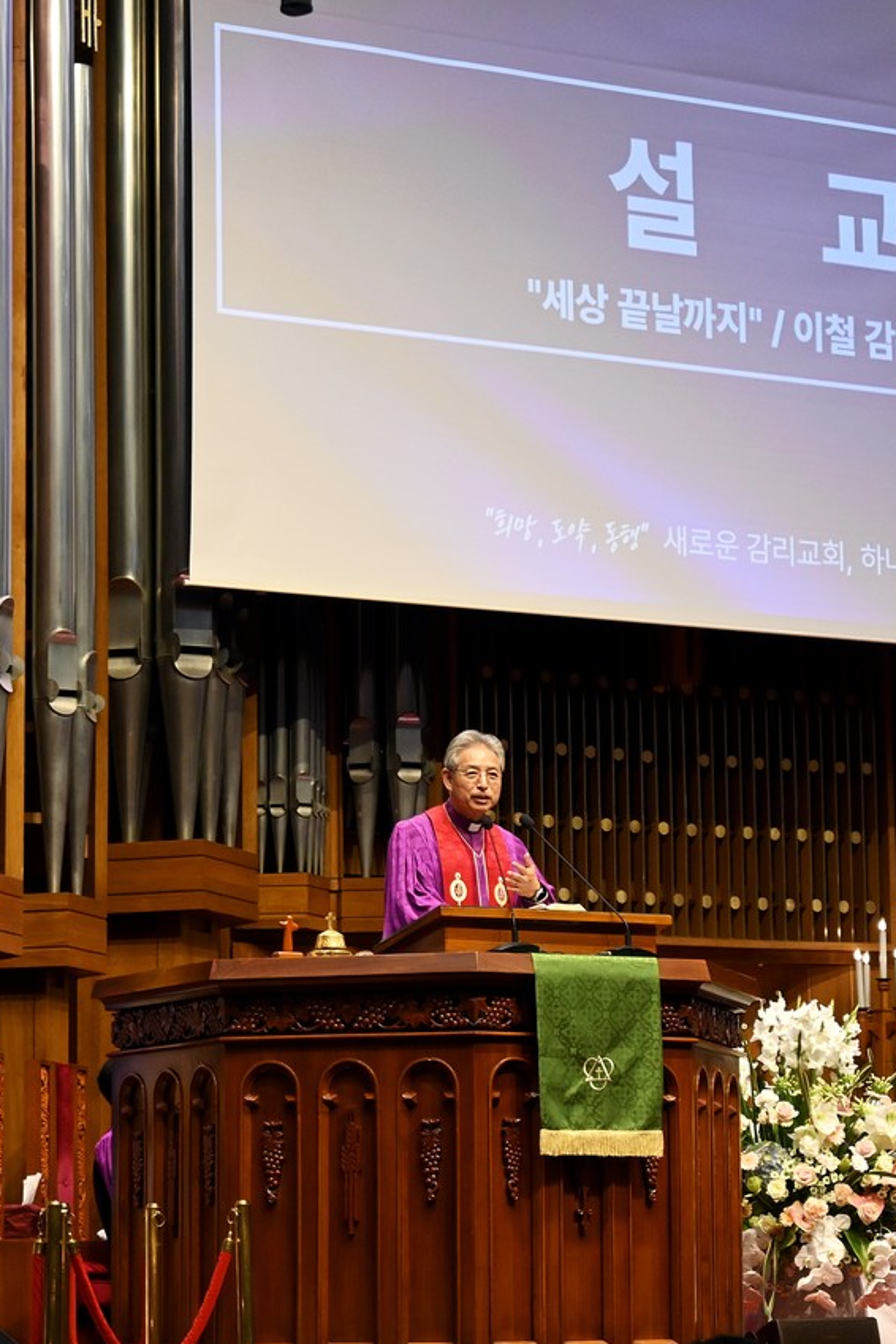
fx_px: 4218
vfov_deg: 18.1
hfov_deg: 12.1
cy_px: 672
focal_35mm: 113
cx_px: 511
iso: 1100
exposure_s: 1/125
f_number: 6.3
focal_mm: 50
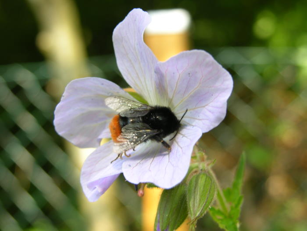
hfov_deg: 26.3
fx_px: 656
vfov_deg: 19.9
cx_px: 154
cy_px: 116
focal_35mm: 74
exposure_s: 1/37.7
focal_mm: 18.8
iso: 50
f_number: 4.7
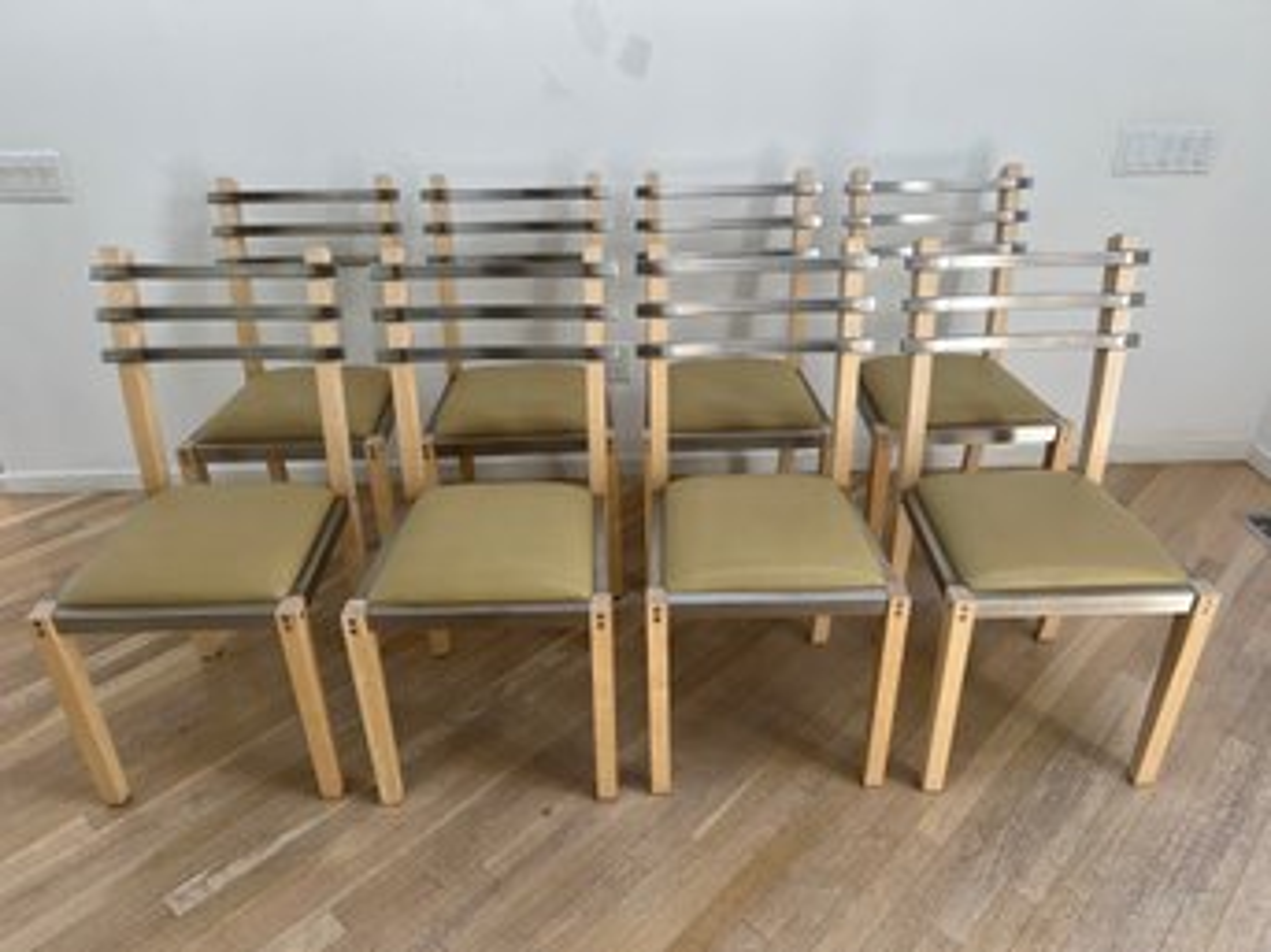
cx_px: 636
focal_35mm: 26
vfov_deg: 53.0
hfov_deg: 67.3
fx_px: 954
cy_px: 476
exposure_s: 1/221
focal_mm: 5.7
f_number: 1.5
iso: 40
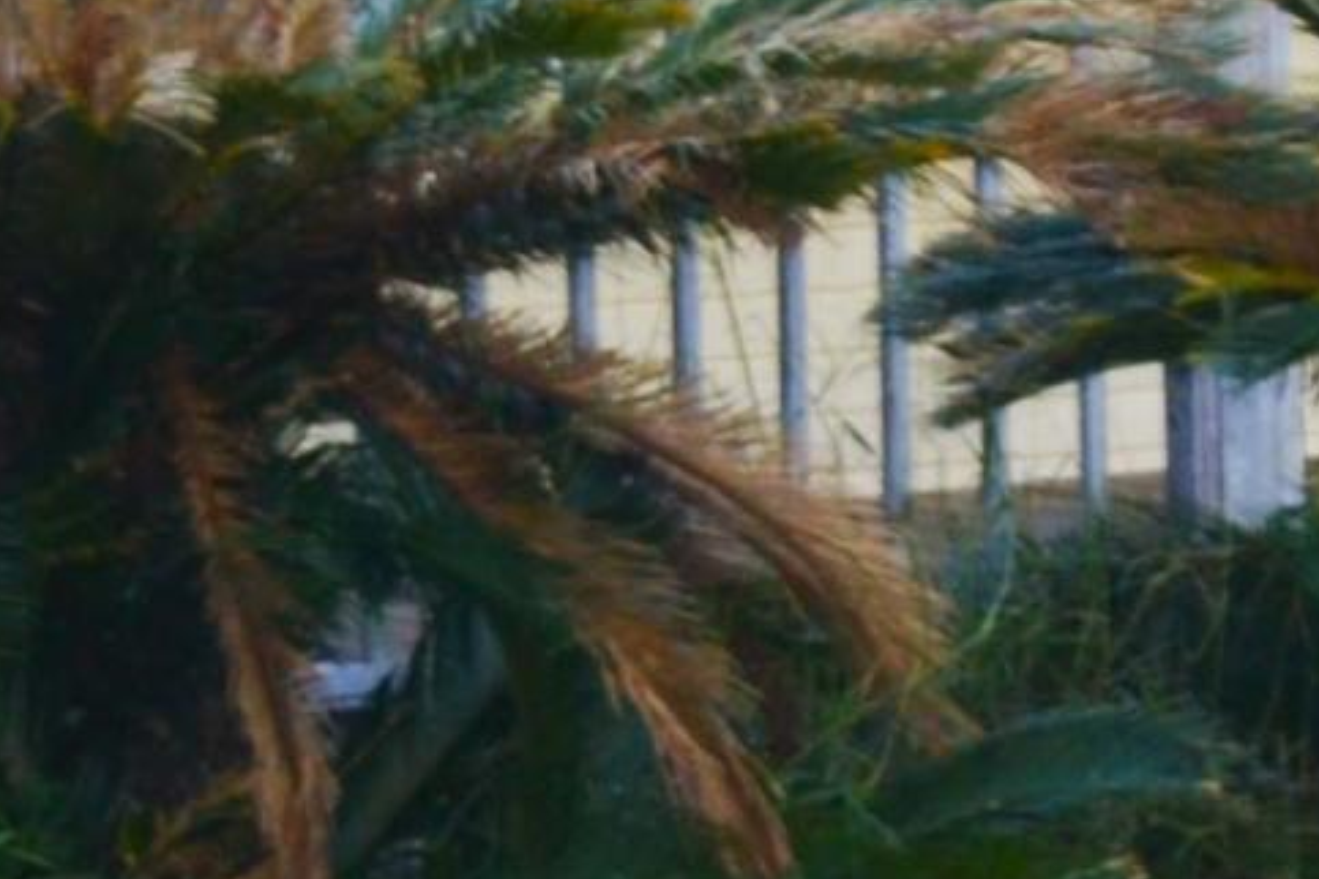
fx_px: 8866
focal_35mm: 242
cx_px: 2065
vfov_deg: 5.6
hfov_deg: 8.3
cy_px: -358
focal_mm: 26
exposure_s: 1/200
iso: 100
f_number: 5
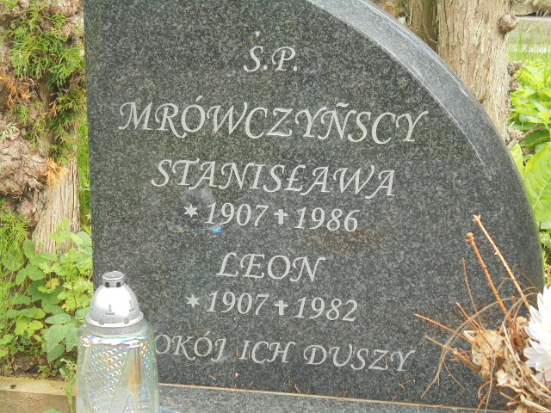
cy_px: 206
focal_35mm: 94
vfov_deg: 15.7
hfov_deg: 20.9
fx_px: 1496
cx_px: 276
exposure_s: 1/50
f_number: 4.7
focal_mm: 16.9
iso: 100
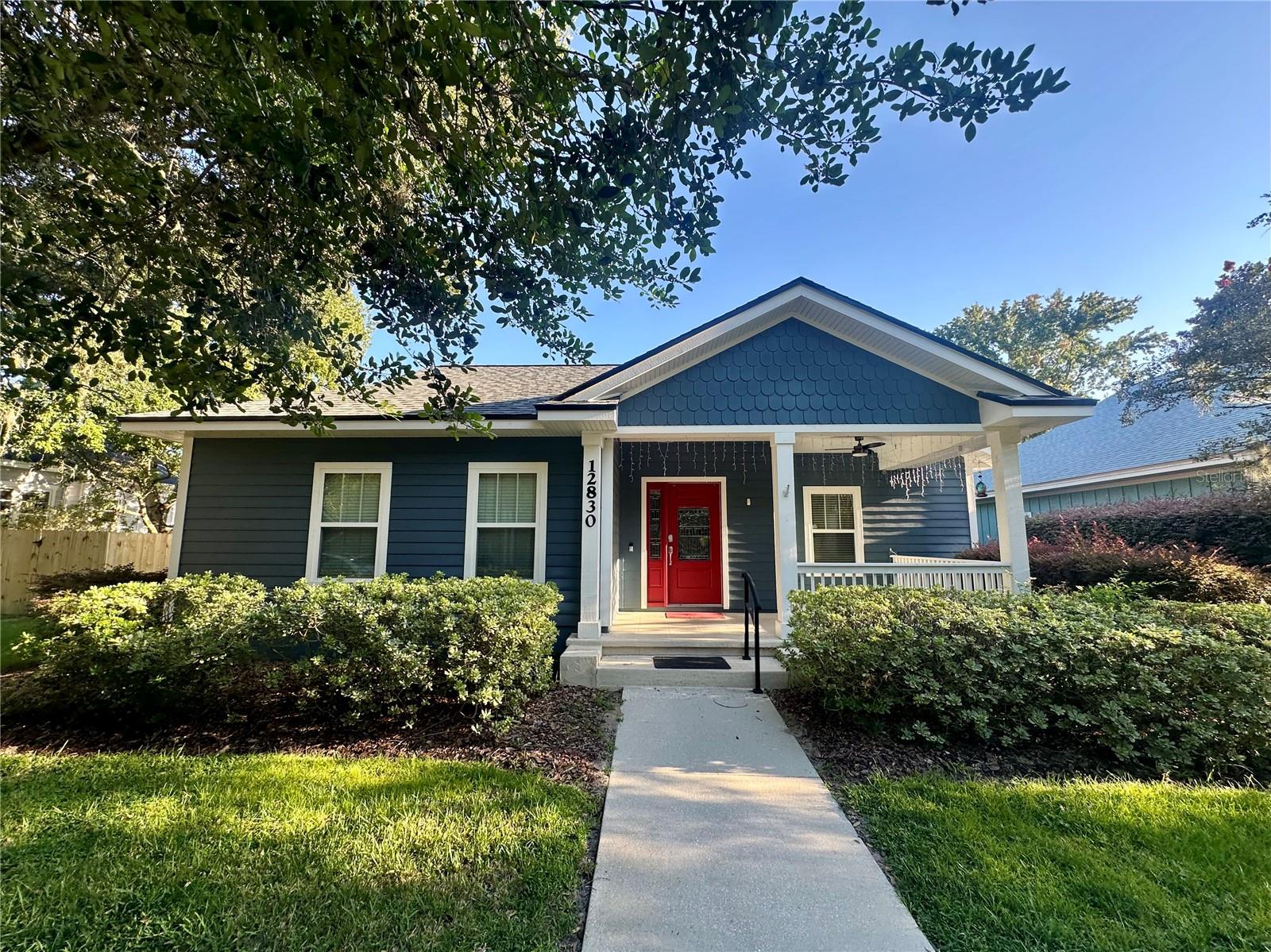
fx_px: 514
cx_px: 636
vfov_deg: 85.6
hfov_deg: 102.1
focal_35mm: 14
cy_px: 476
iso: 40
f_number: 2.2
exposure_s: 1/158
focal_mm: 2.22
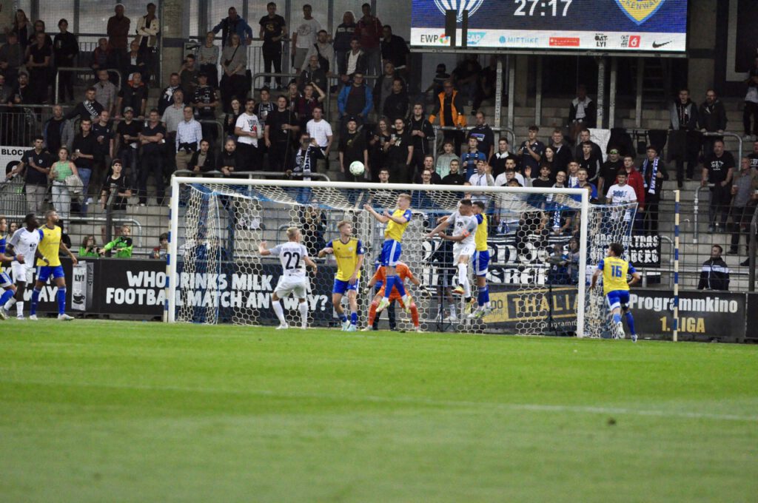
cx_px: 379
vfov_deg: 4.6
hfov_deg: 6.9
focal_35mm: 300
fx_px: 6309
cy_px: 252
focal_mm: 200
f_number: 2.8
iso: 3200
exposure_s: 1/1600
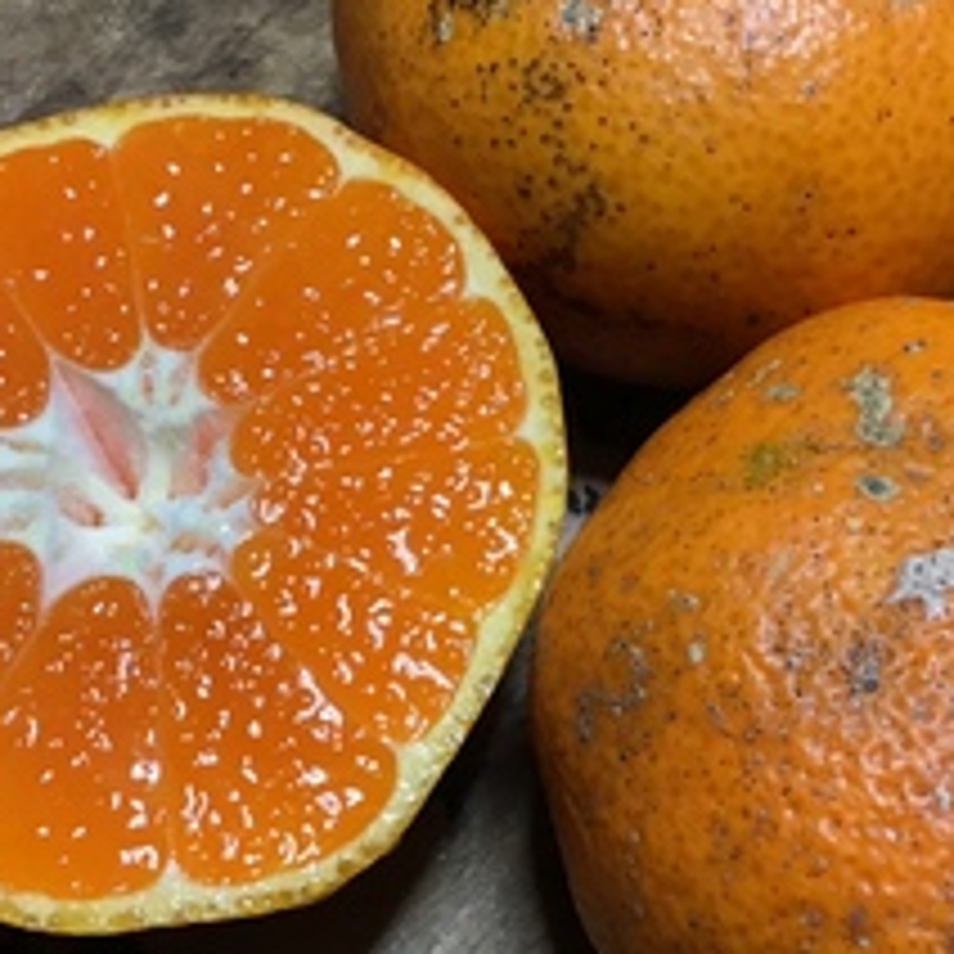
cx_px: 616
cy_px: 504
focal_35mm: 62
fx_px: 1933
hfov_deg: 27.6
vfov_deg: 27.7
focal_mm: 3.3
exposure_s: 1/33
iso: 80
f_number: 2.4
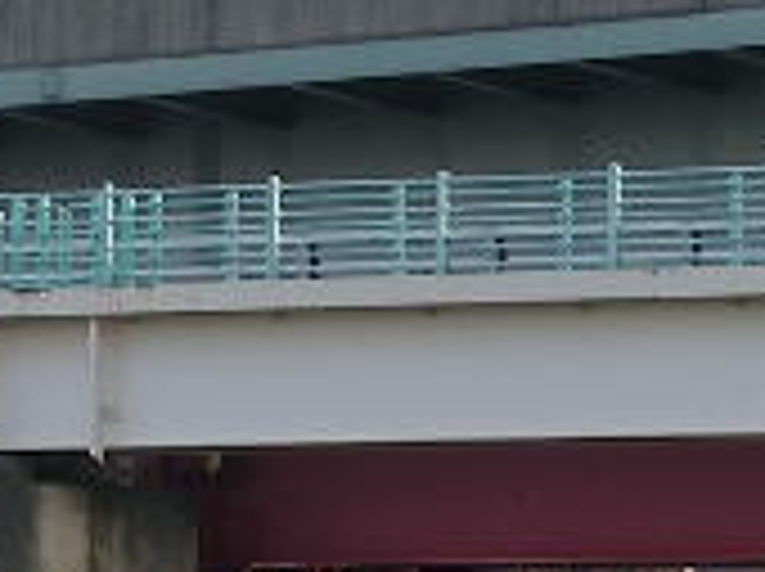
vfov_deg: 2.2
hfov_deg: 2.9
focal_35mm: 682
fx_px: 15051
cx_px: 220
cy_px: 1356
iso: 50
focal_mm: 18.9
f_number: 4
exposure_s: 1/176
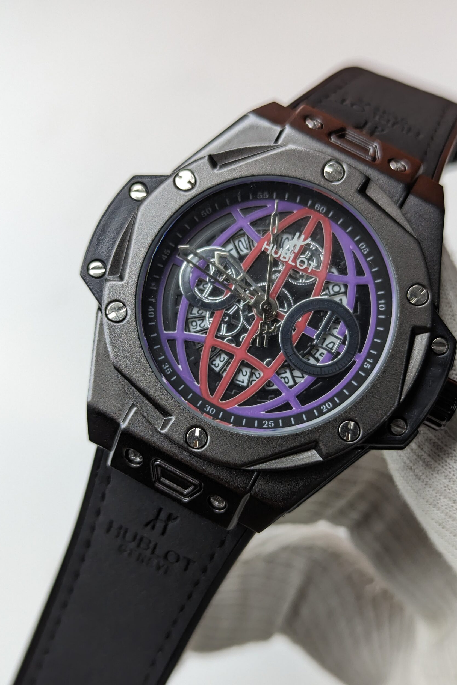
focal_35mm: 51
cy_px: 349
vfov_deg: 38.9
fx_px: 971
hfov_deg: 26.5
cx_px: 225
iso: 116
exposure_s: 1/215
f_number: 1.85
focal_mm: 6.81
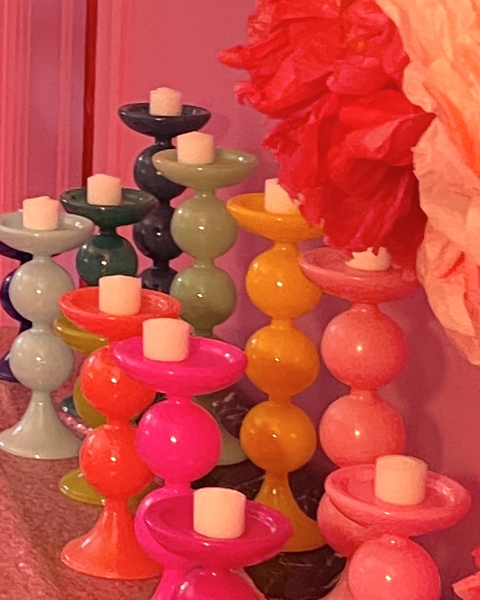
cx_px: -289
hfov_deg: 12.1
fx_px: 2132
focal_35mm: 120
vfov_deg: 15.7
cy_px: -13
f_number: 1.6
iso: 1000
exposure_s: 1/24
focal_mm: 5.1
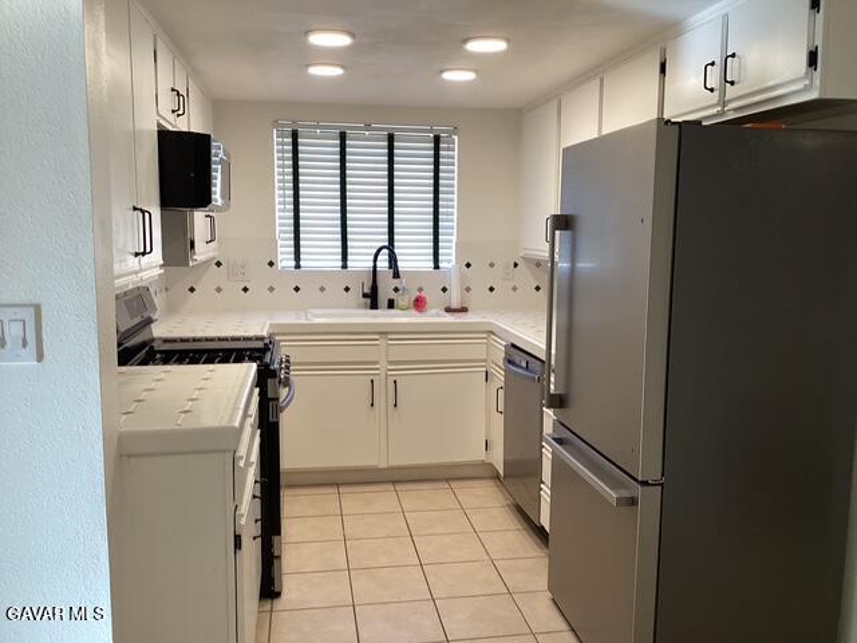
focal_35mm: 31
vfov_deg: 45.4
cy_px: 322
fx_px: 767
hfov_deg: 58.4
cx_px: 428
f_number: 2.4
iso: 64
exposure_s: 1/60
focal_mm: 3.3
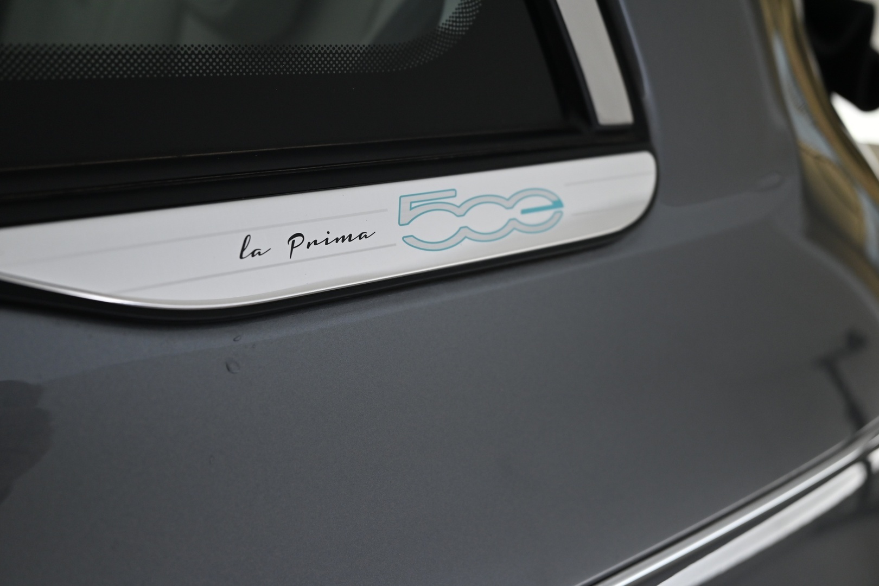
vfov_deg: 40.5
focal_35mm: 32
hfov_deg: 58.0
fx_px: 793
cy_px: 293
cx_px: 440
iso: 900
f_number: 4.8
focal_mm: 32.5
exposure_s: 1/125
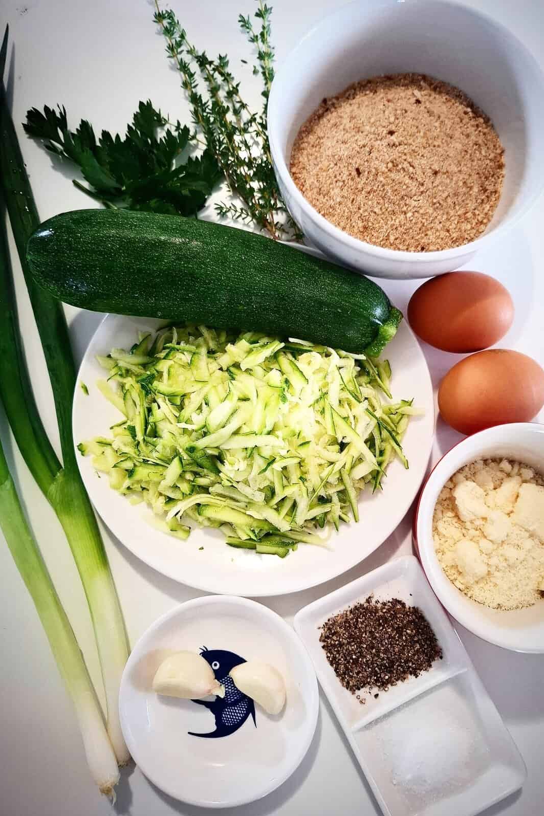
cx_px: 298
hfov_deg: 53.0
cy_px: 409
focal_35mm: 24
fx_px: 544
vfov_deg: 73.7
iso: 320
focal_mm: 5.54
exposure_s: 1/33
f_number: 1.8
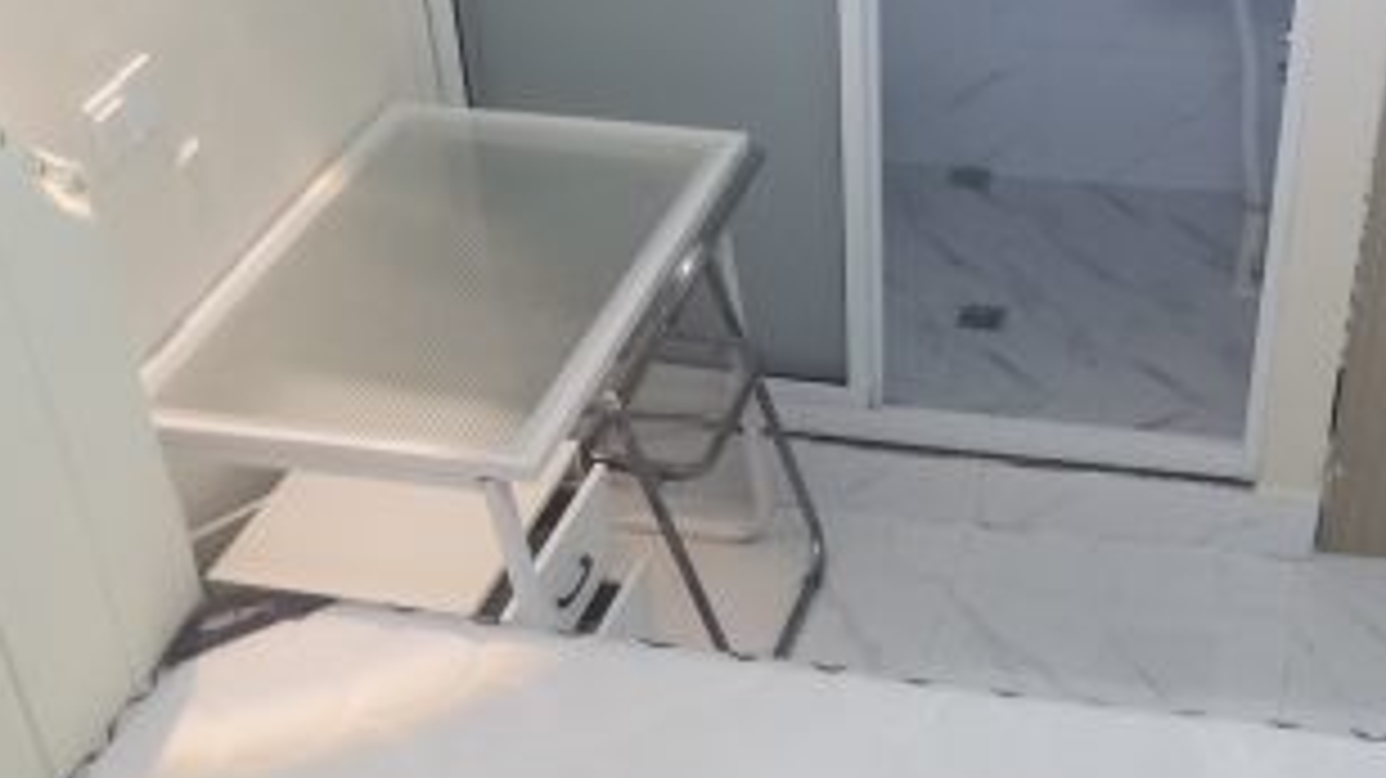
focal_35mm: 51
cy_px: 1039
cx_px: 918
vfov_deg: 21.1
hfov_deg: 40.1
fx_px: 1874
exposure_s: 1/50
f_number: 1.8
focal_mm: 4.4
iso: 400
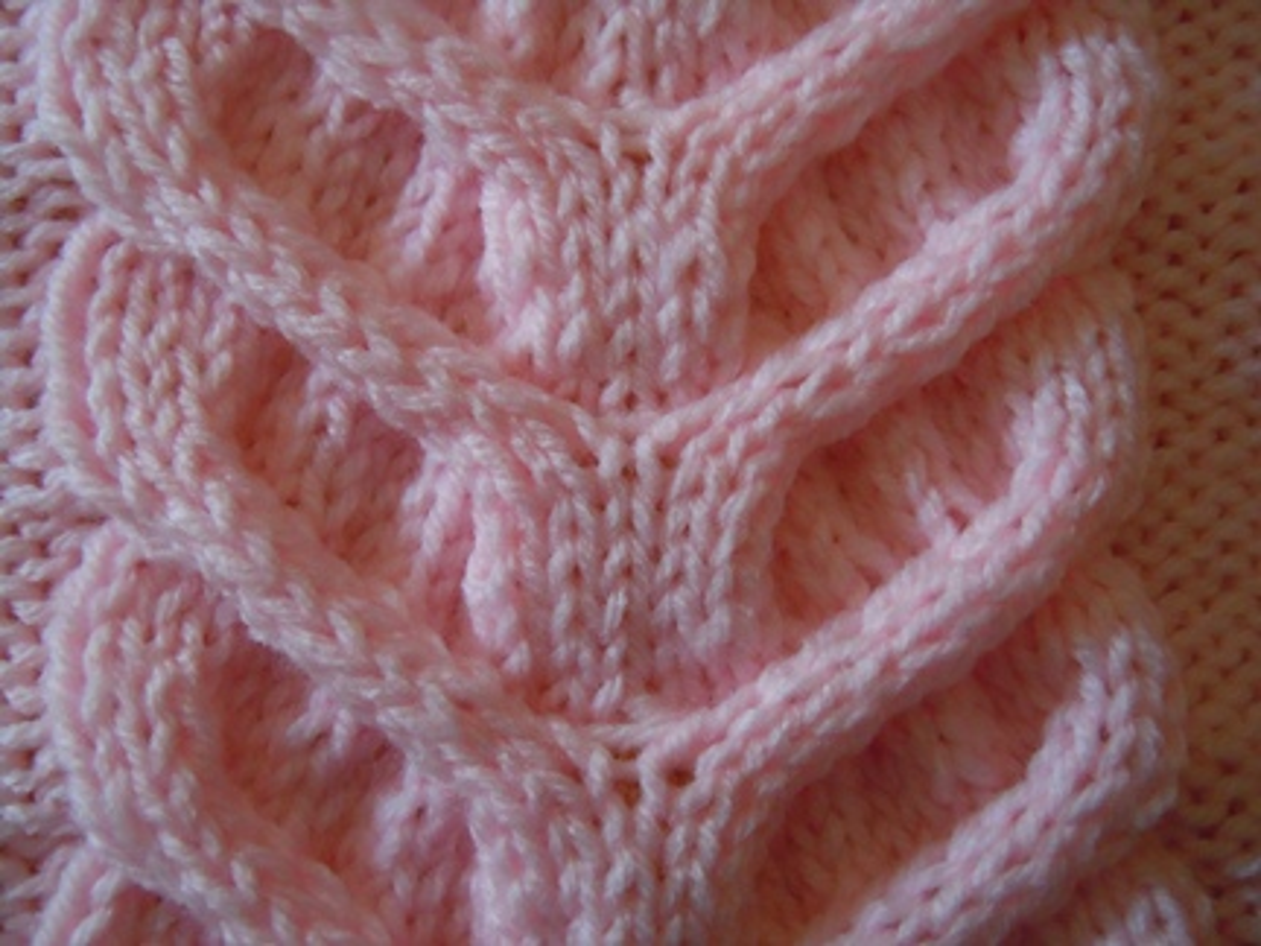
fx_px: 1894
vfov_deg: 28.0
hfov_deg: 36.8
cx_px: 630
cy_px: 473
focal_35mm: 52
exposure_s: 1/20
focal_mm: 9.3
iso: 800
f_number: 3.9
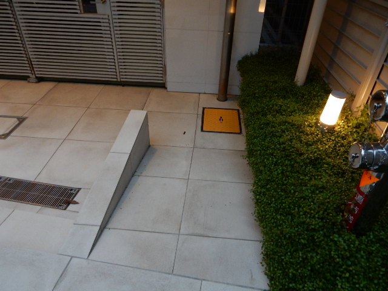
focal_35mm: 25
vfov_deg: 54.9
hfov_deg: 69.4
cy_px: 146
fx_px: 280
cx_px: 194
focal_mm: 4.5
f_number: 3.7
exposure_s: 1/30
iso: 220
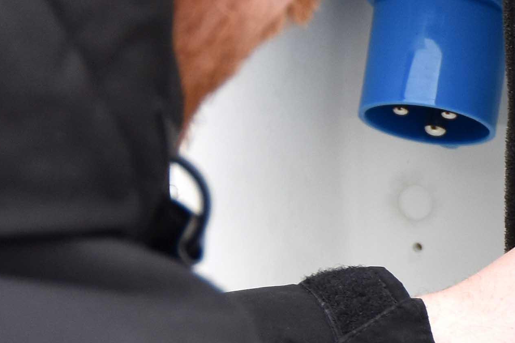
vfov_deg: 2.8
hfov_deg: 4.1
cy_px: 168
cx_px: 906
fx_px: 7096
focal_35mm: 496
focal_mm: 70
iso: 400
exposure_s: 1/200
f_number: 7.1
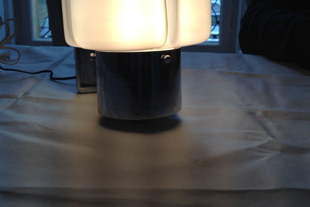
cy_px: 73
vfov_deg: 27.4
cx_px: 155
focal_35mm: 49
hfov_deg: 40.3
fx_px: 422
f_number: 2.4
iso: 50
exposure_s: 1/184
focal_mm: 4.28
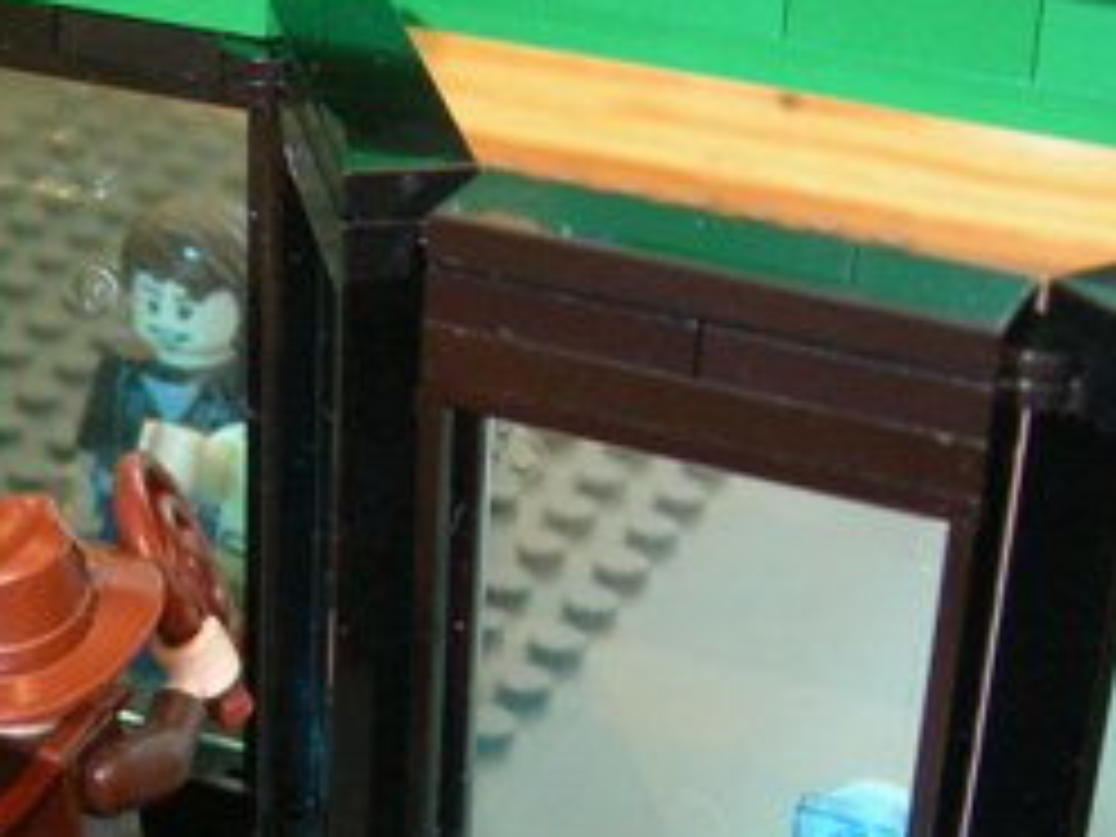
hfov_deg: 19.7
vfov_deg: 14.9
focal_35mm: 98
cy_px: 824
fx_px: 3159
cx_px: 117
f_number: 2.8
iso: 200
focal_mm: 7.8
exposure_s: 1/3.2
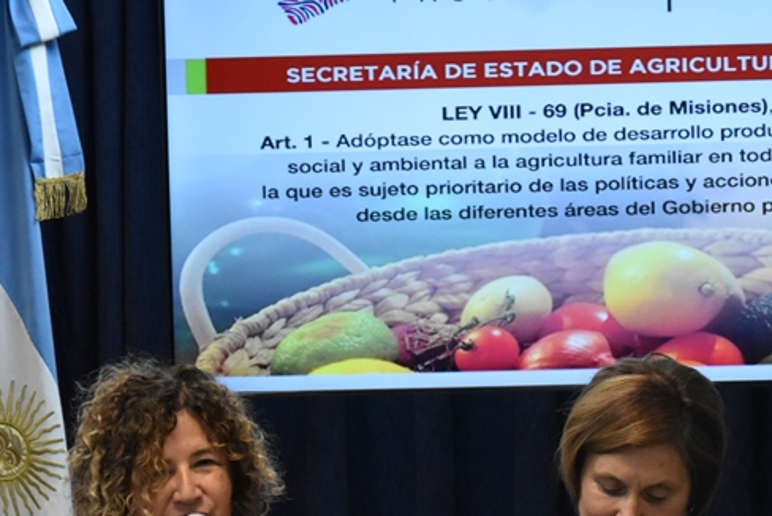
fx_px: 5065
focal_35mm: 236
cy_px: 503
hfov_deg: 8.7
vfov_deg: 5.8
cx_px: 626
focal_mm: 75
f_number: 5.3
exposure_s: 1/250
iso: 2500
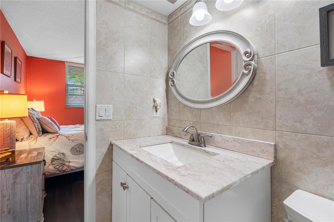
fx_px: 148
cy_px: 111
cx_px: 167
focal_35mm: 16
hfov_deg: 96.7
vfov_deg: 73.7
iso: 1600
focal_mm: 16
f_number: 11
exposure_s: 1/4
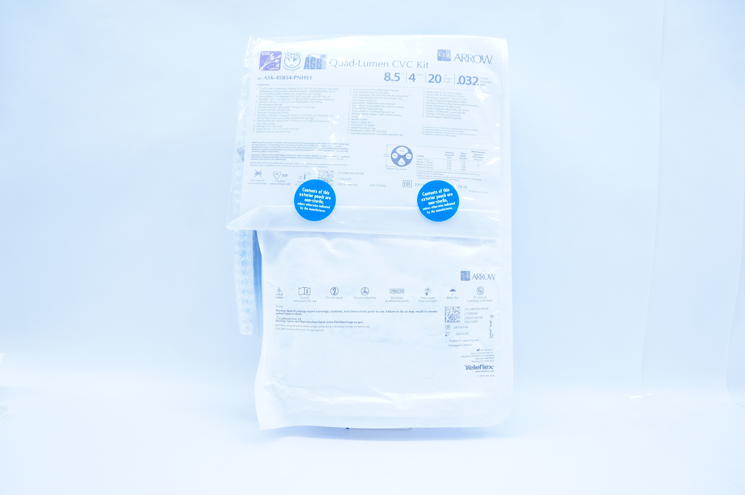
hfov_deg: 67.4
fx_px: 558
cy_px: 248
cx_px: 372
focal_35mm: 27
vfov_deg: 47.8
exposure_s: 1/125
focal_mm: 18
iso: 800
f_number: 5.6
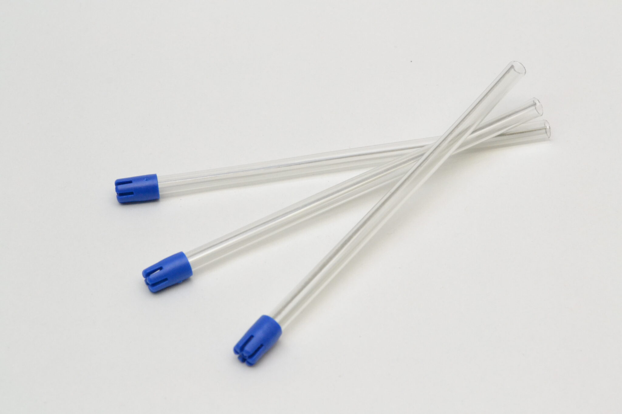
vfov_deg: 17.5
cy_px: 207
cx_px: 311
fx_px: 1347
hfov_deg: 26.0
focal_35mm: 78
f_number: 13
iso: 3200
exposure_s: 1/125
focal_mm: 52
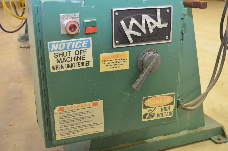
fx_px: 303
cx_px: 114
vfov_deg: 27.9
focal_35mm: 48
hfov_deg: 41.2
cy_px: 76
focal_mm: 32
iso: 2200
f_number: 4.5
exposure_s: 1/60
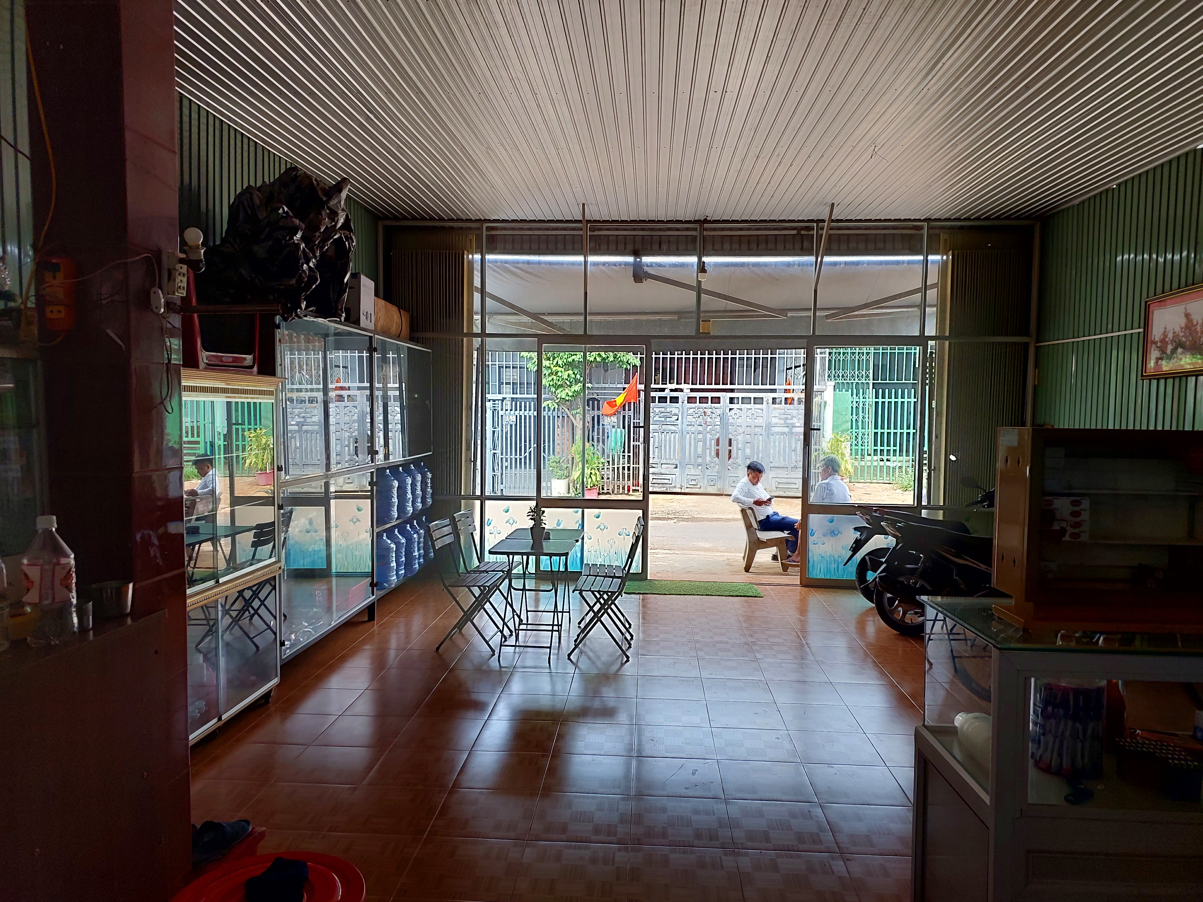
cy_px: 451
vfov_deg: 58.9
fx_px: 799
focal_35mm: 23
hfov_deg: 73.9
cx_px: 602
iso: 32
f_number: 1.8
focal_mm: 5.06
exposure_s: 1/50
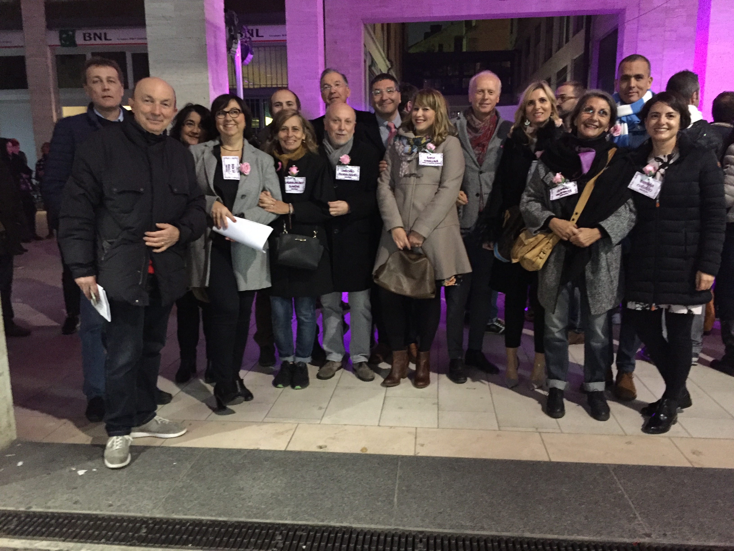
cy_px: 276
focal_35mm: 29
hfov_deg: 61.7
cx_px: 367
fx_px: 615
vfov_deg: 48.2
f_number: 2.2
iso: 640
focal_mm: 4.15
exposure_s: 1/17
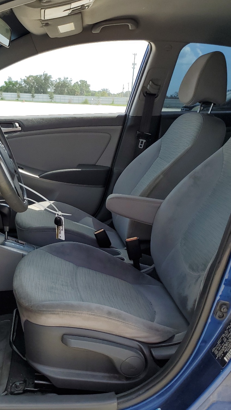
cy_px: 205
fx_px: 414
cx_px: 43
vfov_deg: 52.8
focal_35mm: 38
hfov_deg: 30.4
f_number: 1.5
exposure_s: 1/1000
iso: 50
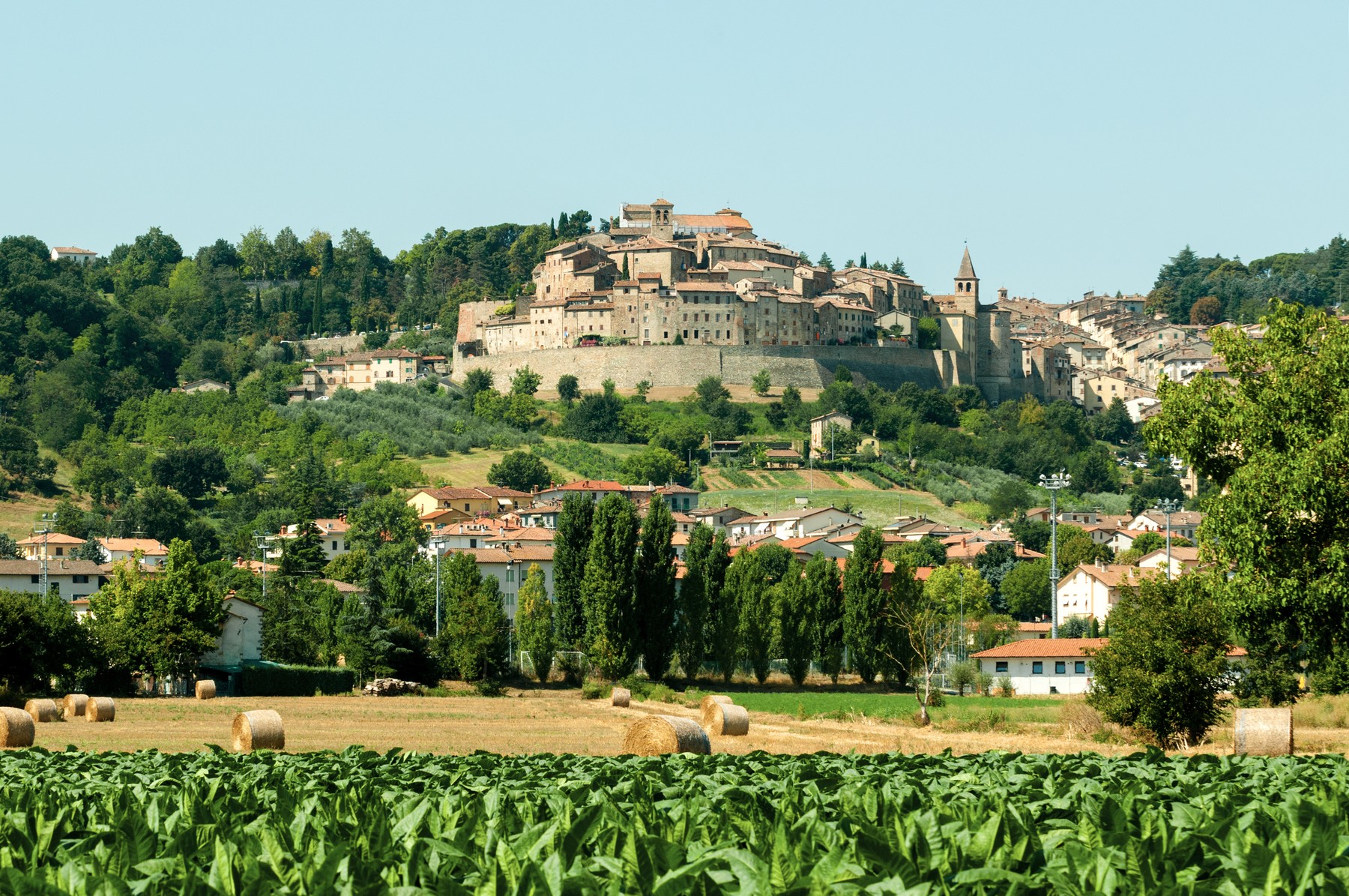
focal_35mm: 129
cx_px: 674
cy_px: 448
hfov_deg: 15.9
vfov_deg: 10.6
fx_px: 4827
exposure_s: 1/320
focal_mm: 86
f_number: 9
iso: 200
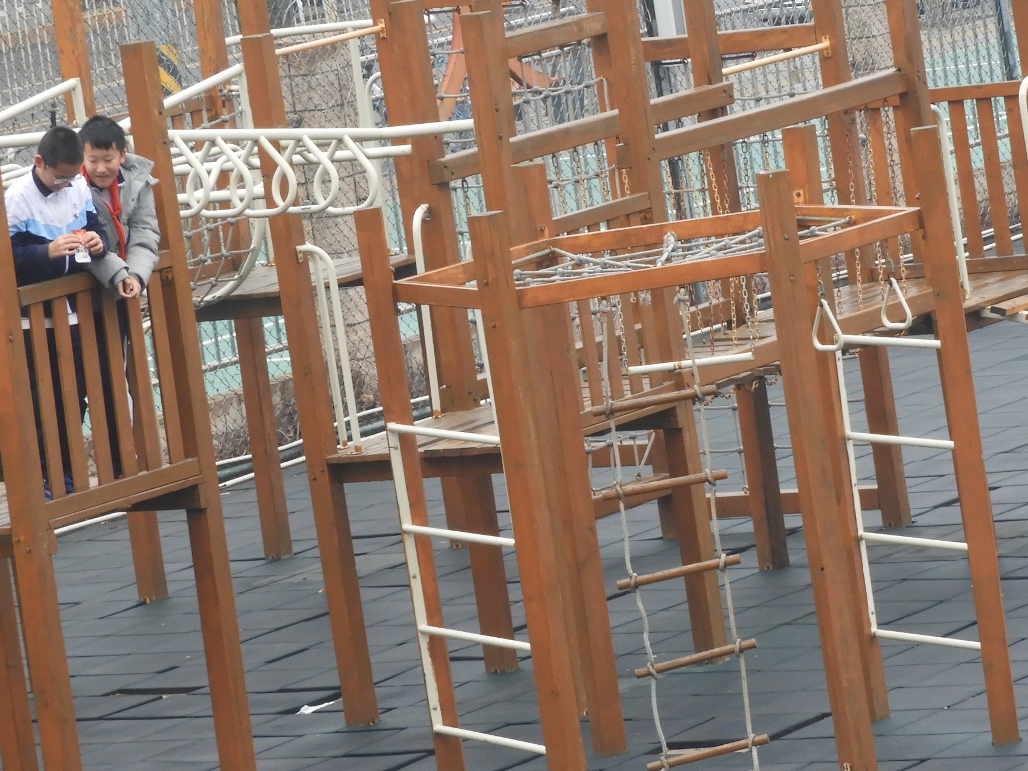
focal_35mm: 255
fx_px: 7573
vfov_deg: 5.8
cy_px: 352
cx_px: 746
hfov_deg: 7.8
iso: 180
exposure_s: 1/60
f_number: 5
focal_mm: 24.2
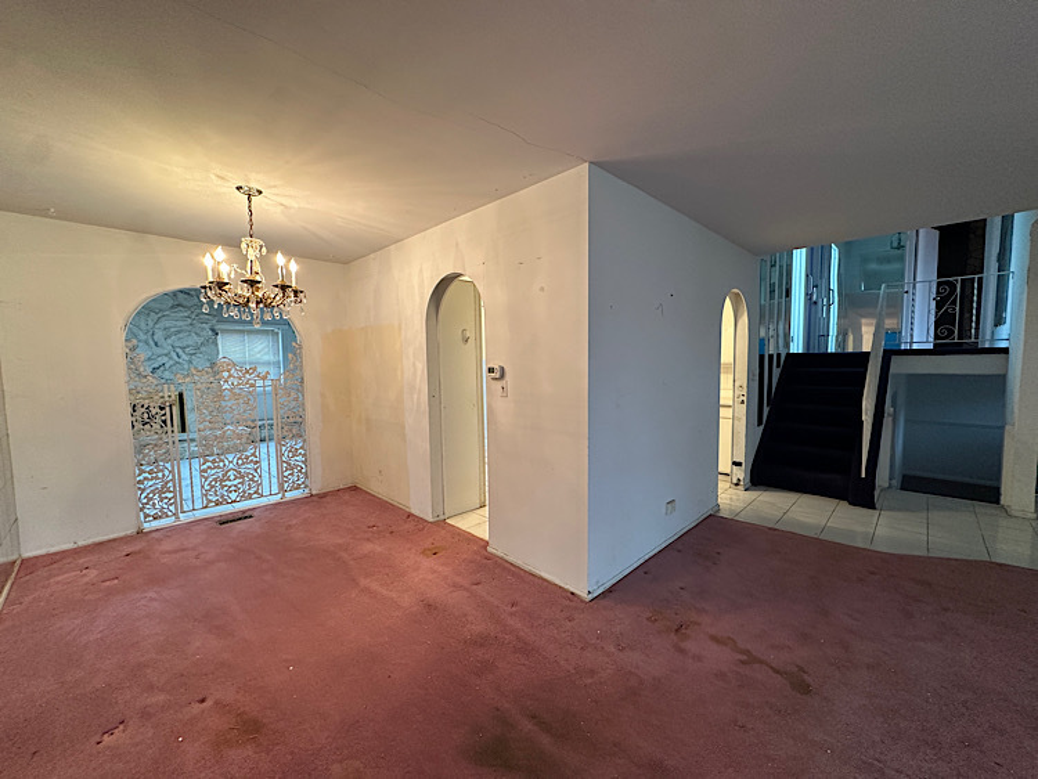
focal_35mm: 14
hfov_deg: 102.0
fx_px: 420
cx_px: 519
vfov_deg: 85.7
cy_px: 390
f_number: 2.2
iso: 200
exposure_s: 1/60
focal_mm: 2.22
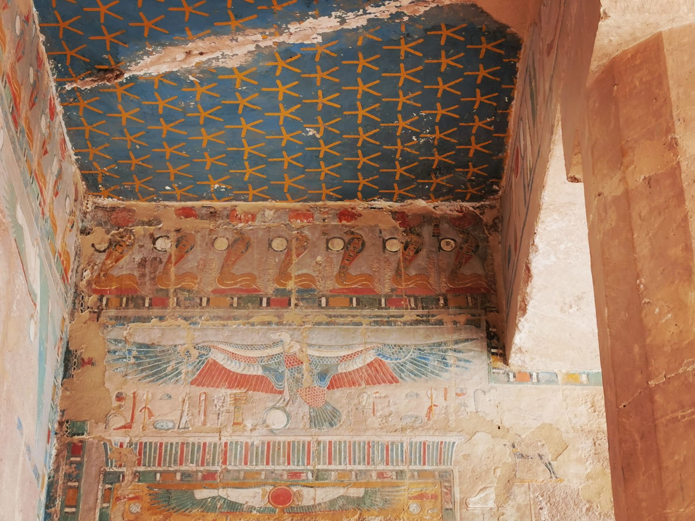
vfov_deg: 19.6
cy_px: 250
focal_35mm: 75
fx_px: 1506
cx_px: 338
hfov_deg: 26.0
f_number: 1.6
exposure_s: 1/233
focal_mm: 5.56
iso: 50
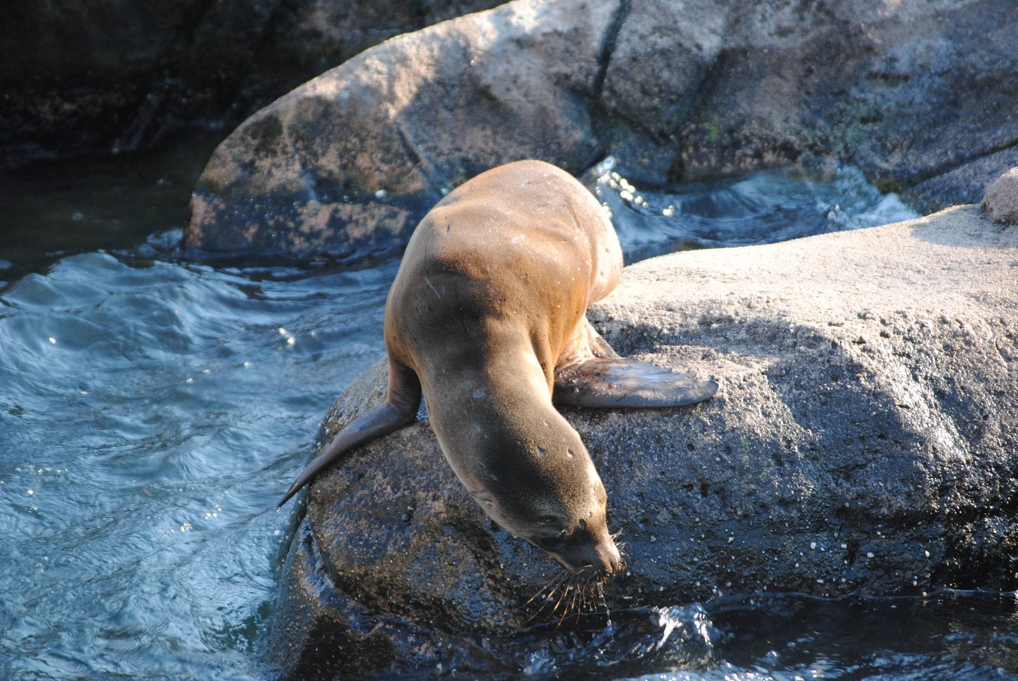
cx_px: 509
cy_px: 340
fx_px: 5096
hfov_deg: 11.4
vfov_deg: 7.7
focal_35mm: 180
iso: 320
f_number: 4.8
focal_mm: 120
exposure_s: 1/125
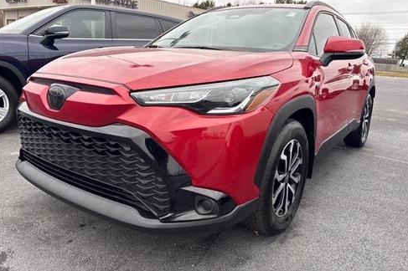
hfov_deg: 65.5
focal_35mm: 28
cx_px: 209
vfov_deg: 46.2
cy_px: 114
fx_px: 317
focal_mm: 5.96
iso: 64
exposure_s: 1/465
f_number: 1.6
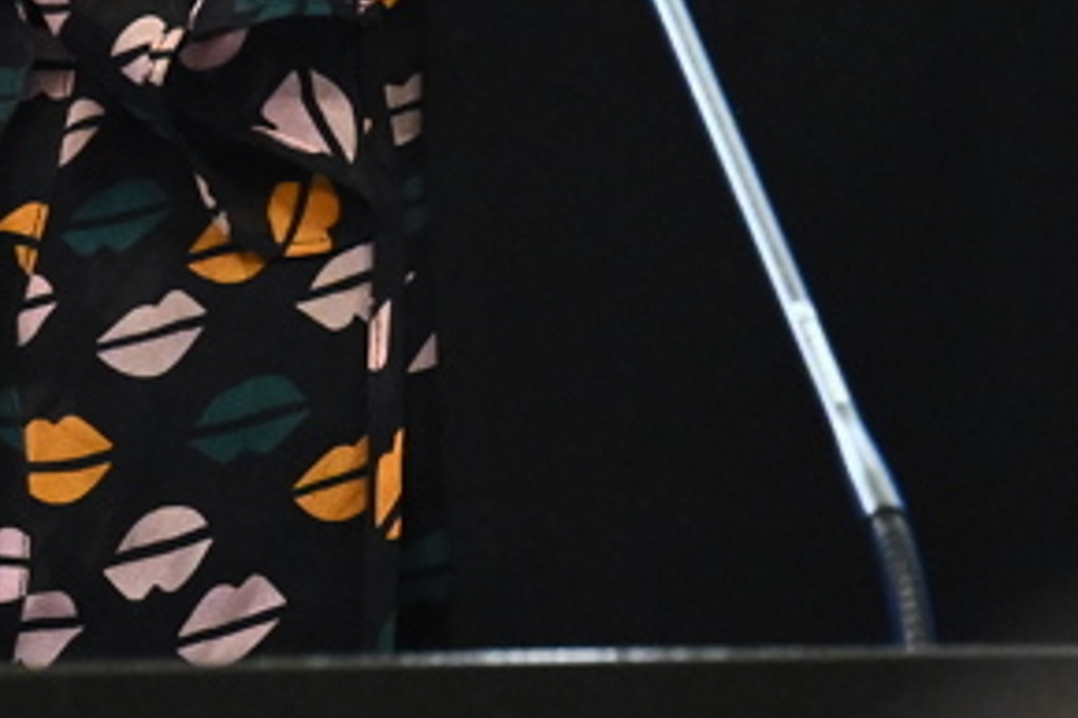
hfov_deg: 2.5
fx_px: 24569
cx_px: 929
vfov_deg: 1.7
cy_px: -958
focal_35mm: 821
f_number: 5.6
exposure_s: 1/250
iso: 2000
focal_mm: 175
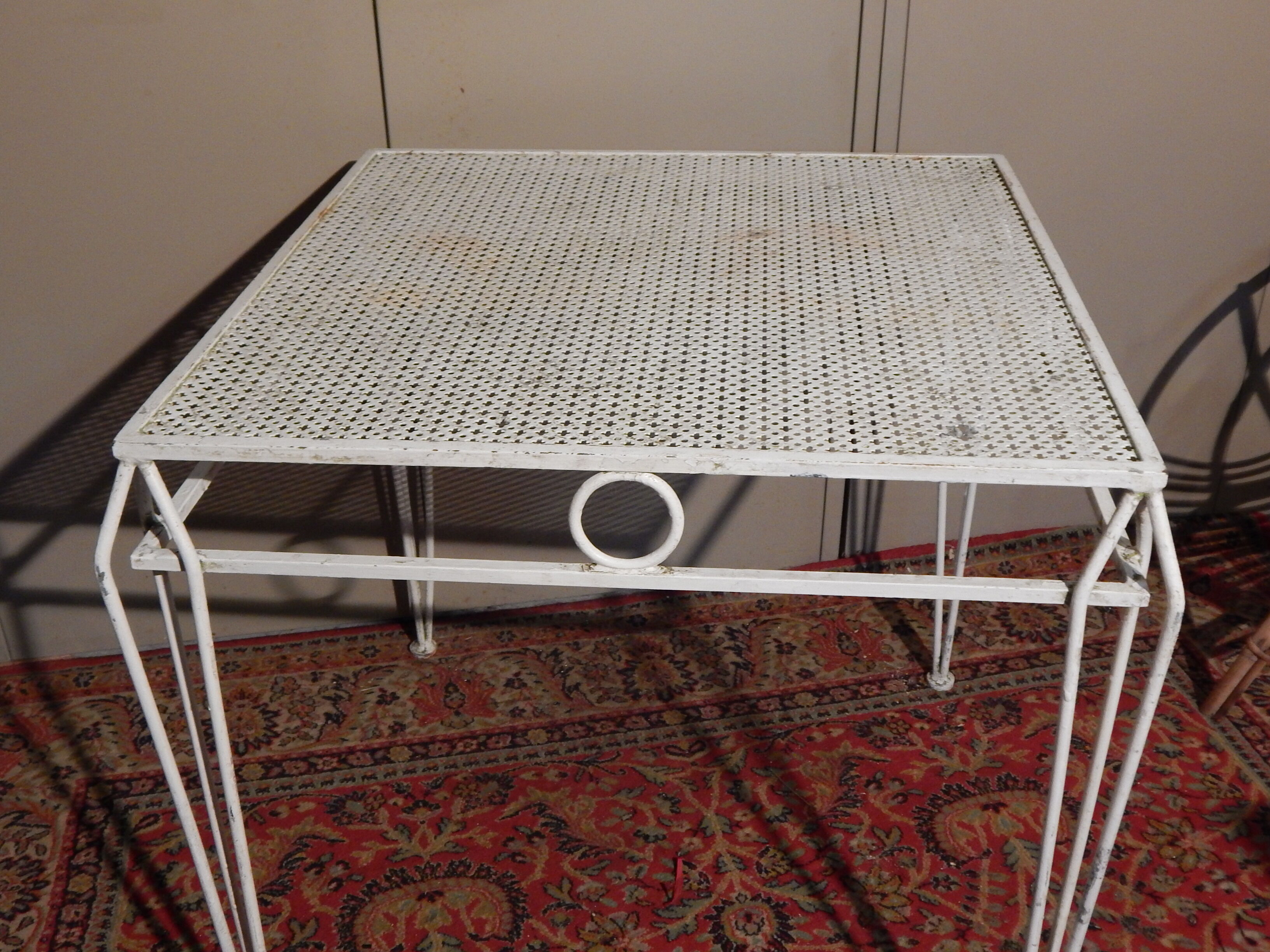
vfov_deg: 37.7
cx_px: 635
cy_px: 476
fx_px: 1394
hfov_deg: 49.0
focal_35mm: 38
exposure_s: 1/20
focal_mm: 6.8
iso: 400
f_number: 3.4
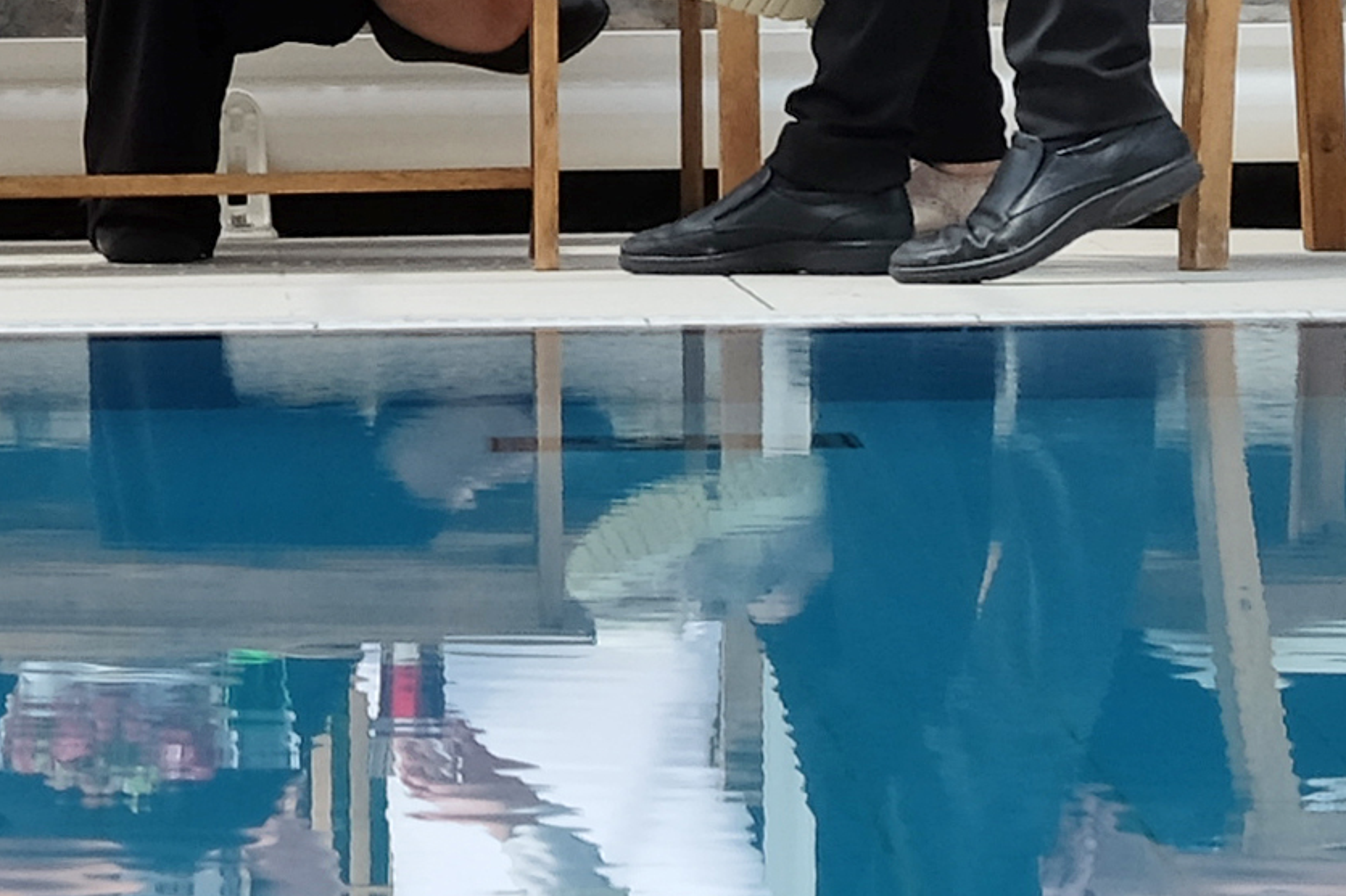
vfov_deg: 3.1
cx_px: -720
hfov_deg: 4.7
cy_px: -82
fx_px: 16335
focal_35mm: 437
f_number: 11
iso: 320
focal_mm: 50.5
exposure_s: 1/125
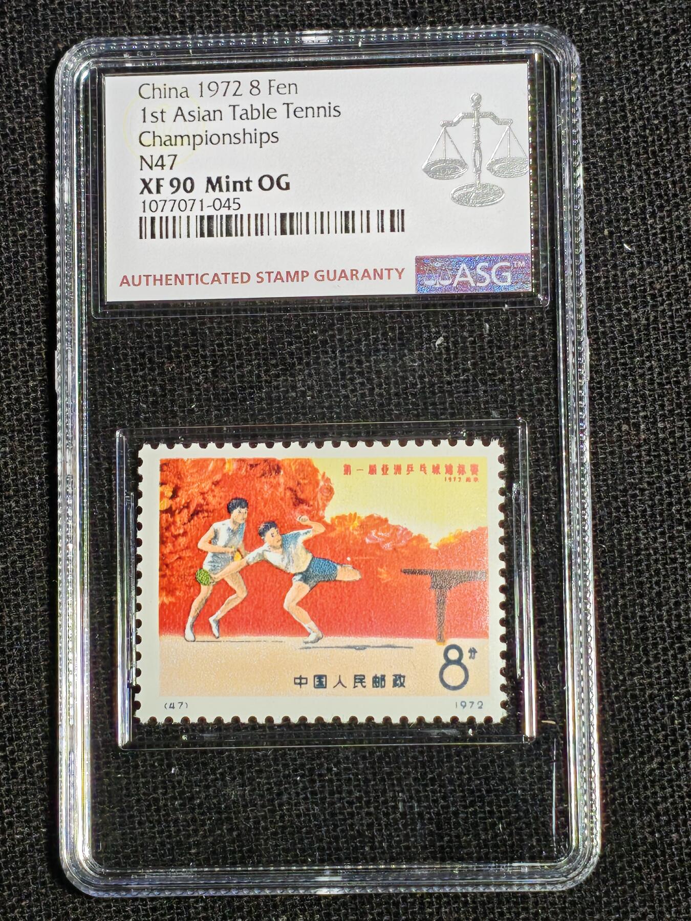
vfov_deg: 18.4
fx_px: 2848
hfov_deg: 13.8
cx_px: 346
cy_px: 460
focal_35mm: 107
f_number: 1.5
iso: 50
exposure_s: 1/528
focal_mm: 4.94
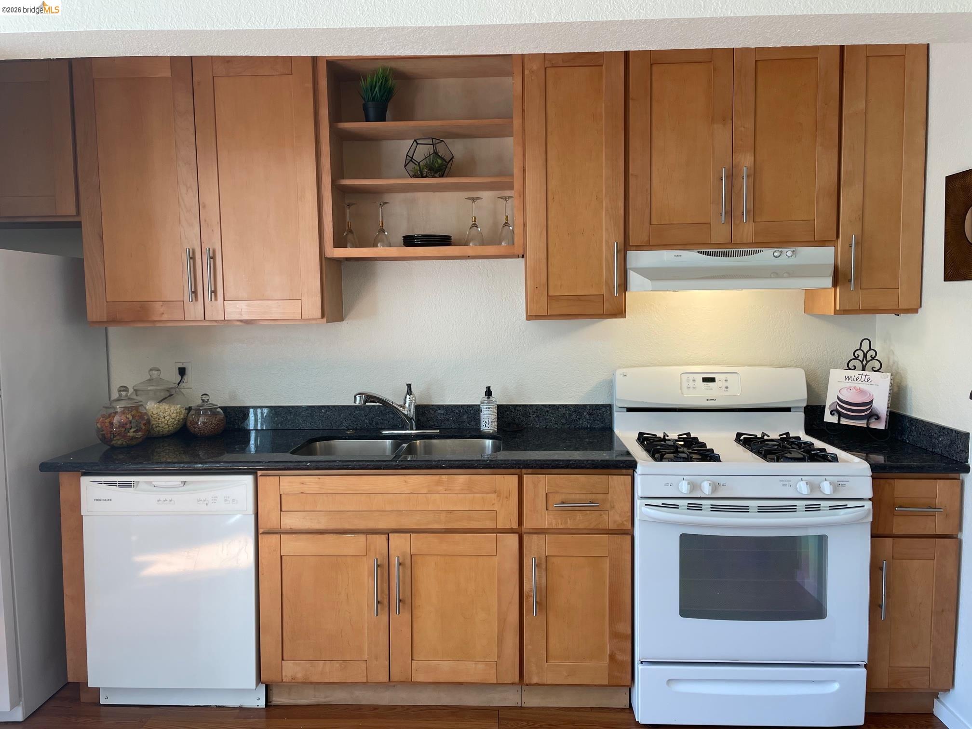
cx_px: 486
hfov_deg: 67.3
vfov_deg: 53.1
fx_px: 730
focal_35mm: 26
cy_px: 364
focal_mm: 4.2
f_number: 1.6
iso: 64
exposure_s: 1/120
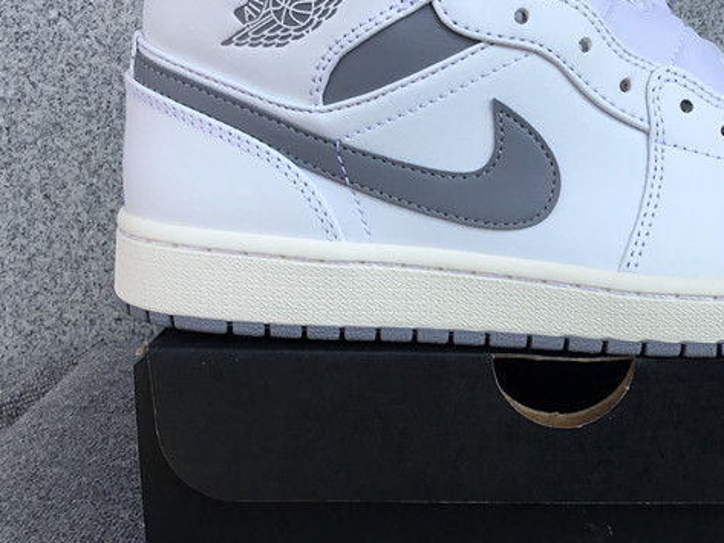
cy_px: 244
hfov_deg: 31.9
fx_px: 1234
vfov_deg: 24.8
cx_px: 571
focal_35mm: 59
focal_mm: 3.3
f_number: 2.4
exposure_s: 1/641
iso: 25
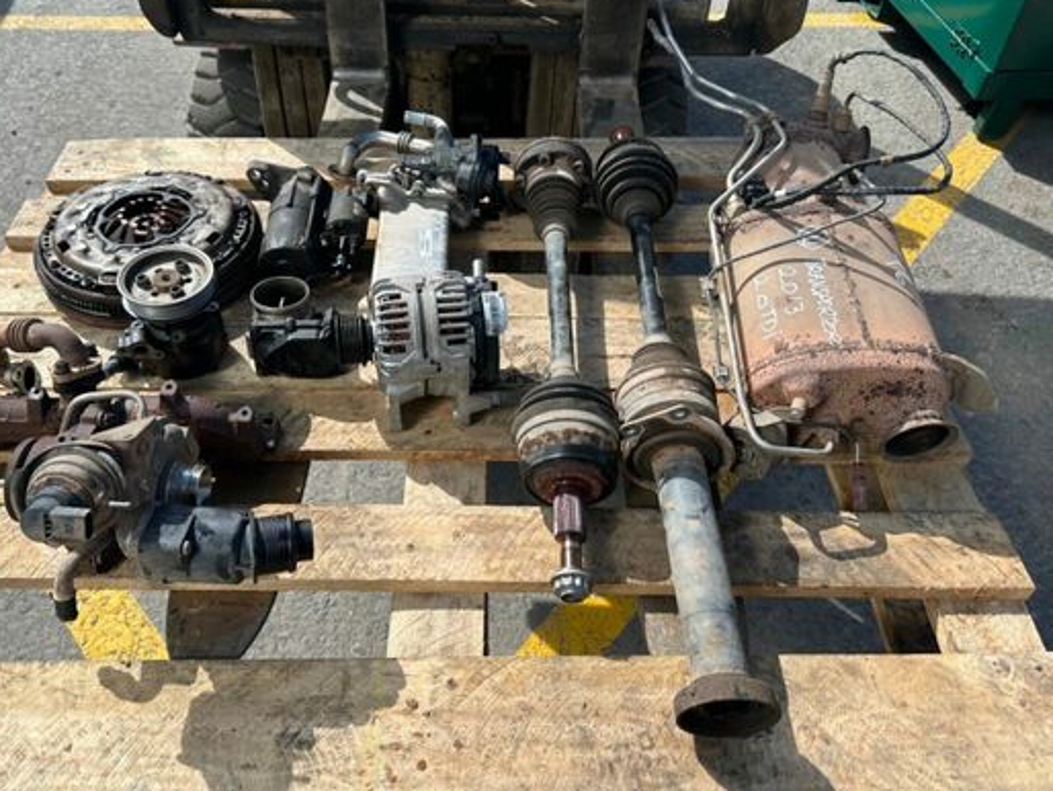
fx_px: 852
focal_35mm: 28
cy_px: 332
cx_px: 459
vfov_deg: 49.6
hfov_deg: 63.2
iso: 80
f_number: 1.78
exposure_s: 1/3597
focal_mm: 6.86
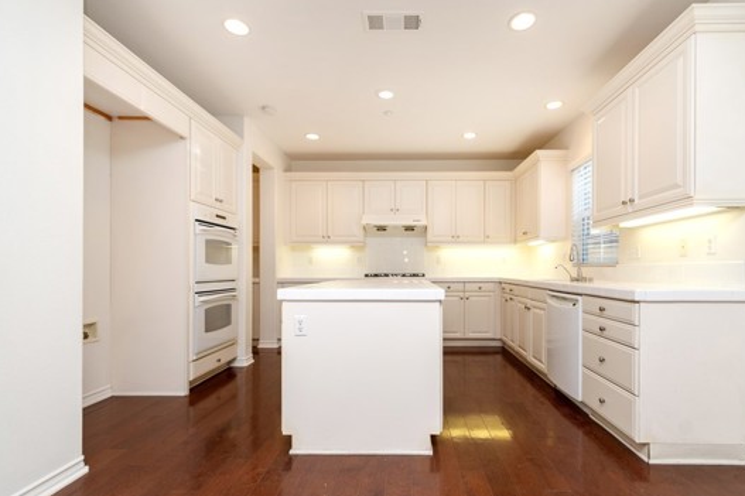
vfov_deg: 70.2
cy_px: 276
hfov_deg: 93.1
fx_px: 352
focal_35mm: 17
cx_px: 401
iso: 360
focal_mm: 14
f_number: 4
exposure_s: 1/60
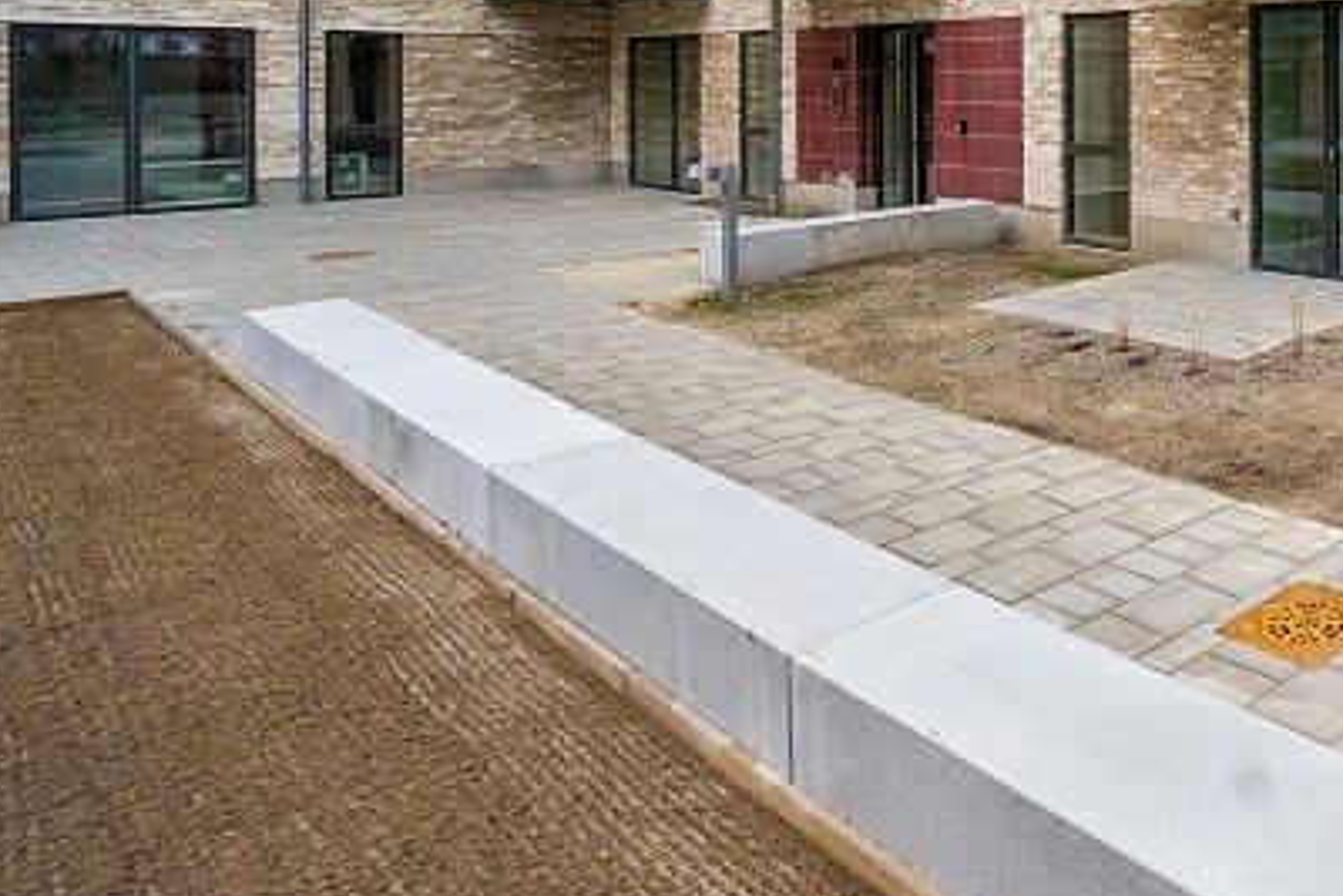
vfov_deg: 42.2
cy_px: 20
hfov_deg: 48.9
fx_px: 1008
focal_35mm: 27
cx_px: 1457
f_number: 5.6
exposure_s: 1/4000
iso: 2000
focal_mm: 12
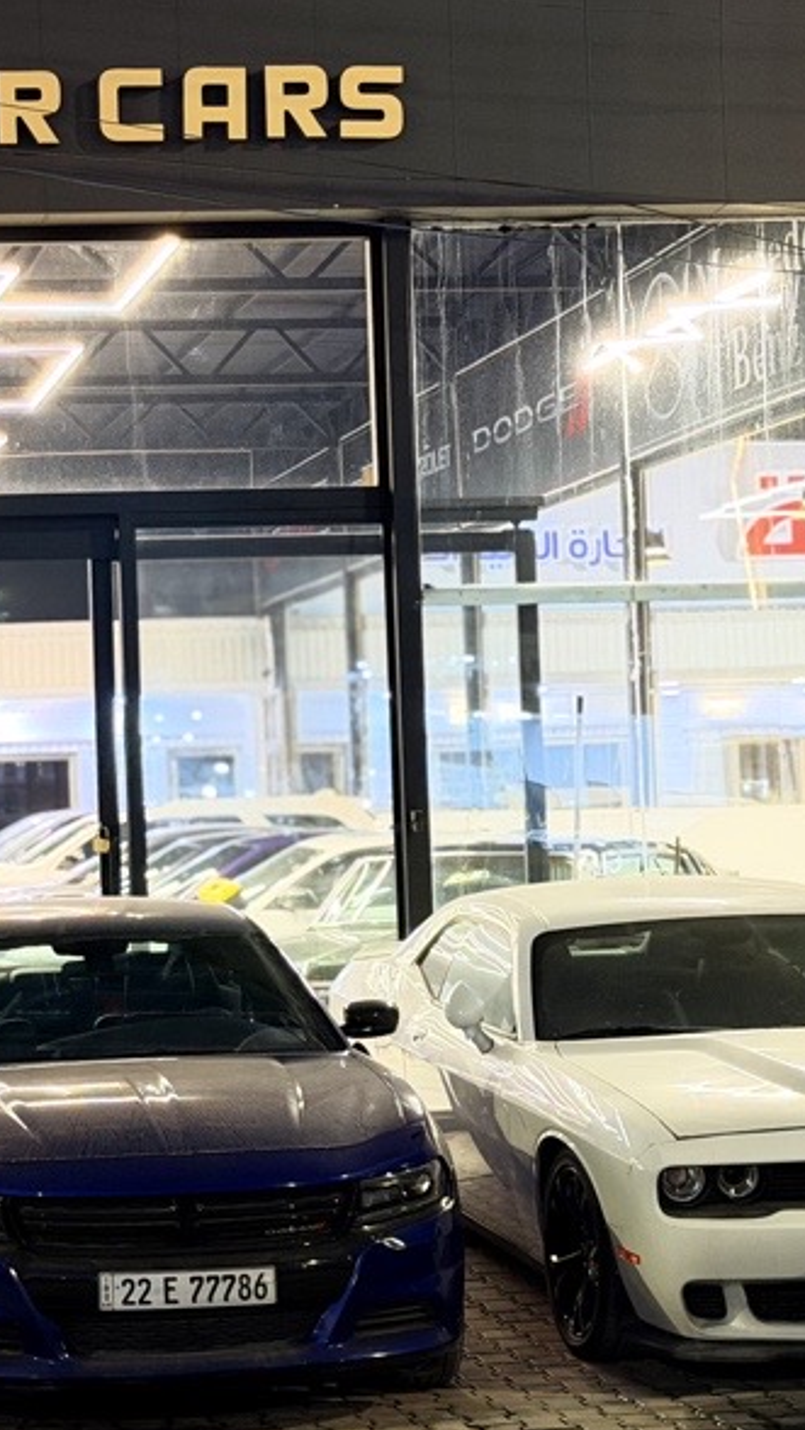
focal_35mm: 89
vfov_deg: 23.9
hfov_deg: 13.4
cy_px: 669
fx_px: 3375
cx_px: -24
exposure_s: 1/33
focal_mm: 6.76
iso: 500
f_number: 1.78
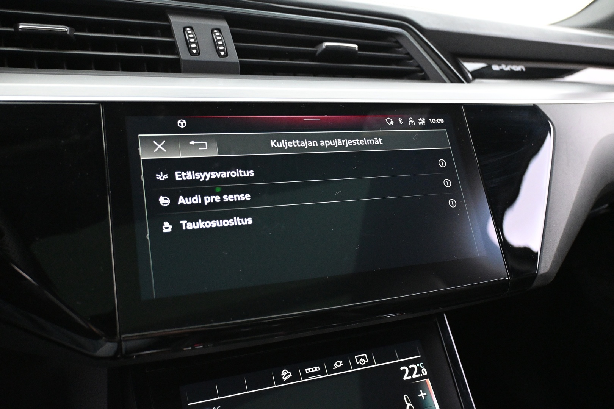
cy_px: 204
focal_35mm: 31
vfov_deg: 42.6
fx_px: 524
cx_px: 307
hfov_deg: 60.7
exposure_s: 1/20
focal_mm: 20.5
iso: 4000
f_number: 3.8
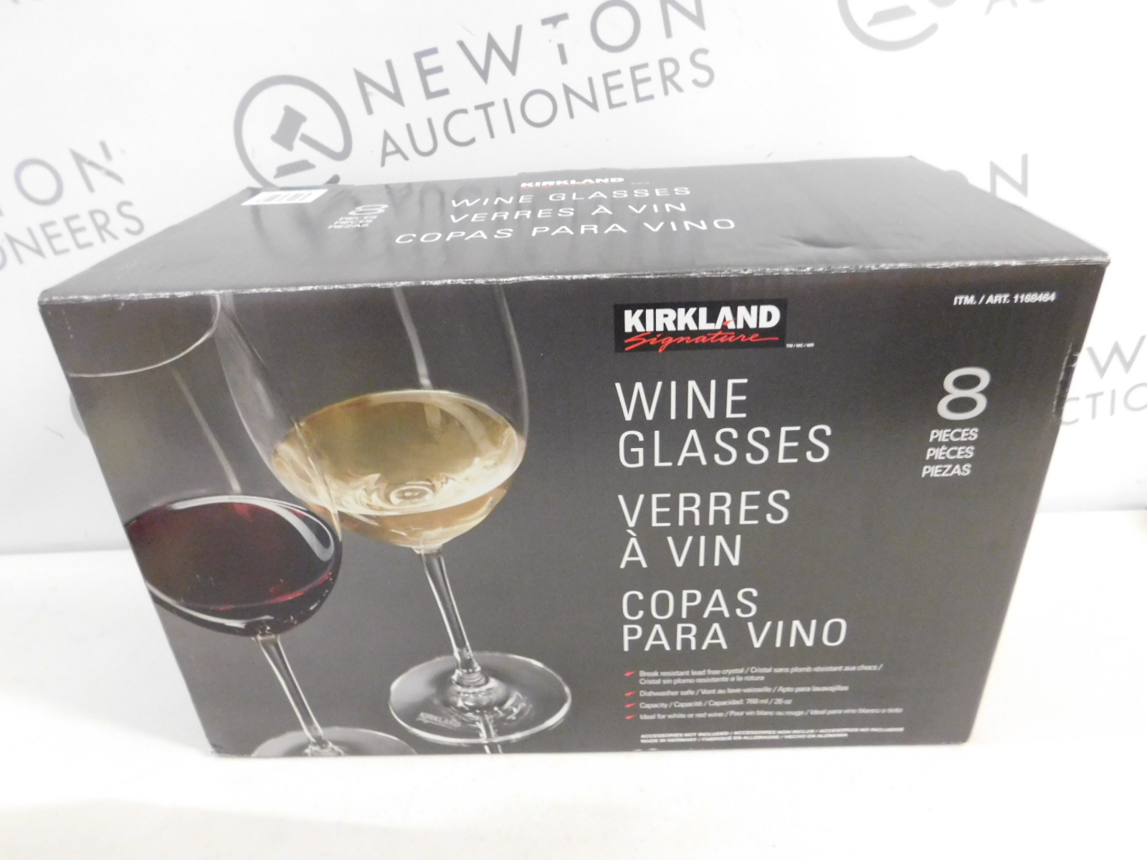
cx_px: 574
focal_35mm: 23
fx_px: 762
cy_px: 430
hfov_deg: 73.9
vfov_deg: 58.9
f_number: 3
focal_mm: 4
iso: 800
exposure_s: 1/6
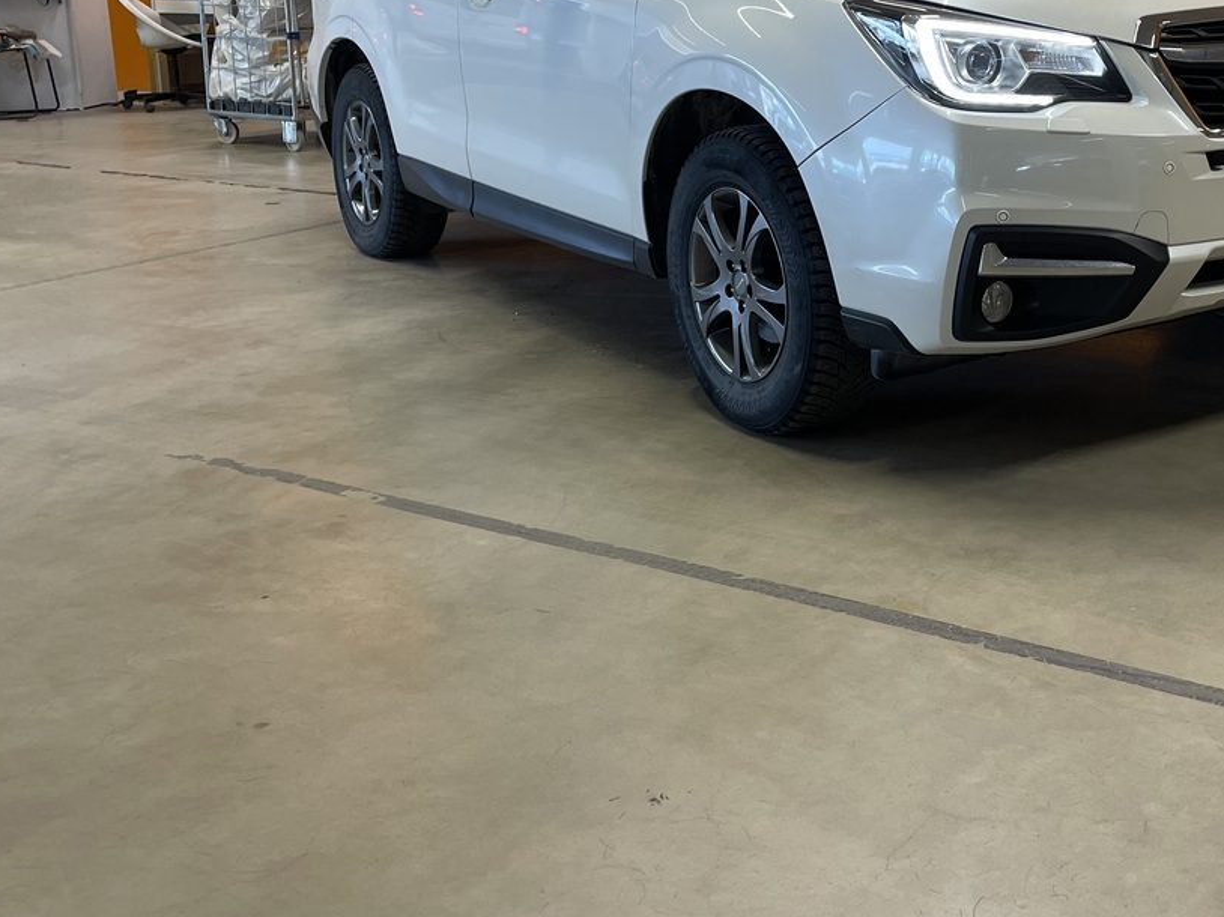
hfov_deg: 40.2
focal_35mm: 46
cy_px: 153
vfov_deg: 30.6
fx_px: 1626
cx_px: 898
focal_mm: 4.2
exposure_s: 1/112
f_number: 1.6
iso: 80
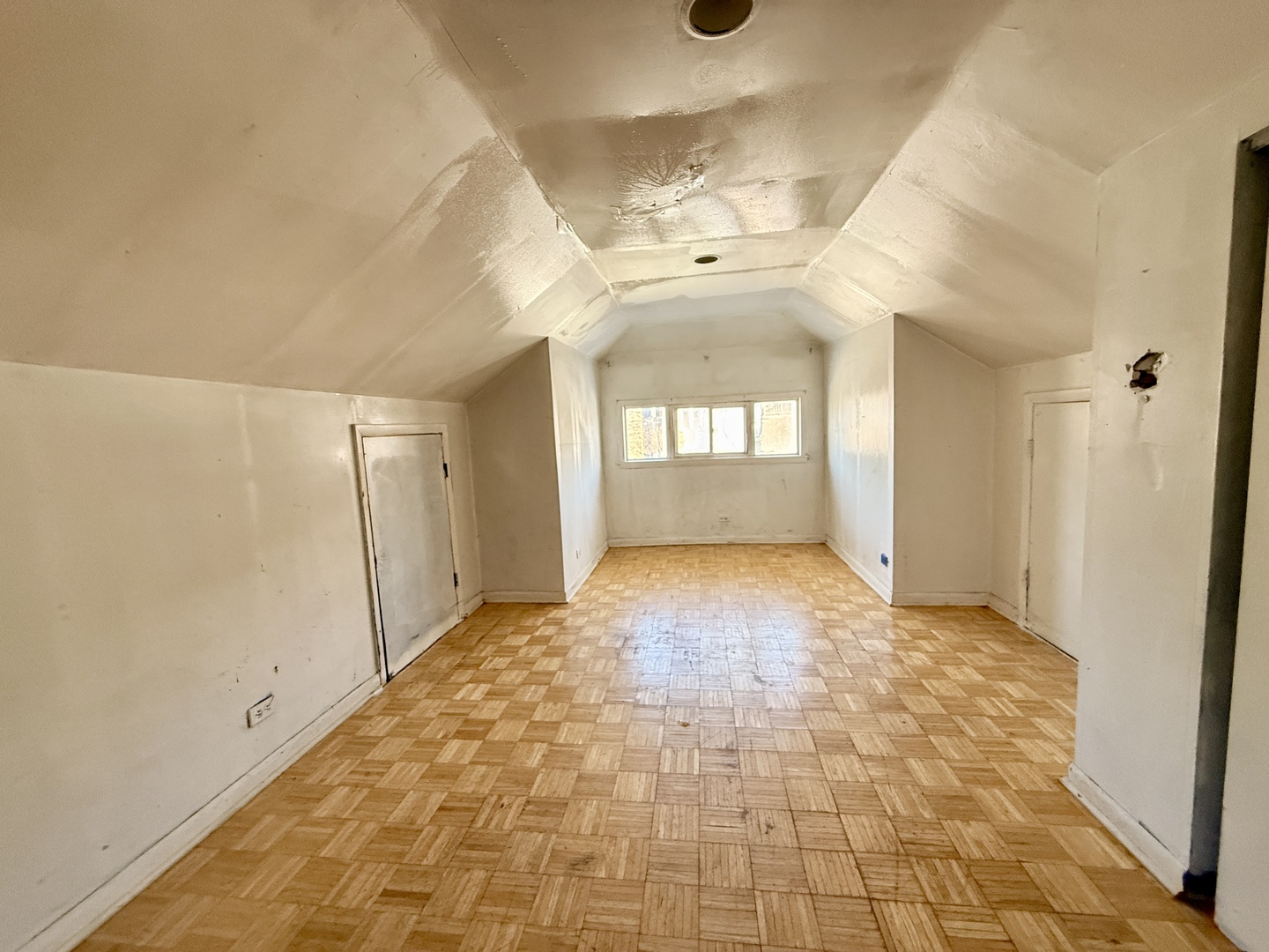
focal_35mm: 14
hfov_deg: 102.1
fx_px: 513
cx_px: 634
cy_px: 476
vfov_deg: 85.7
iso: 320
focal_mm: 2.22
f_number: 2.2
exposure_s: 1/99
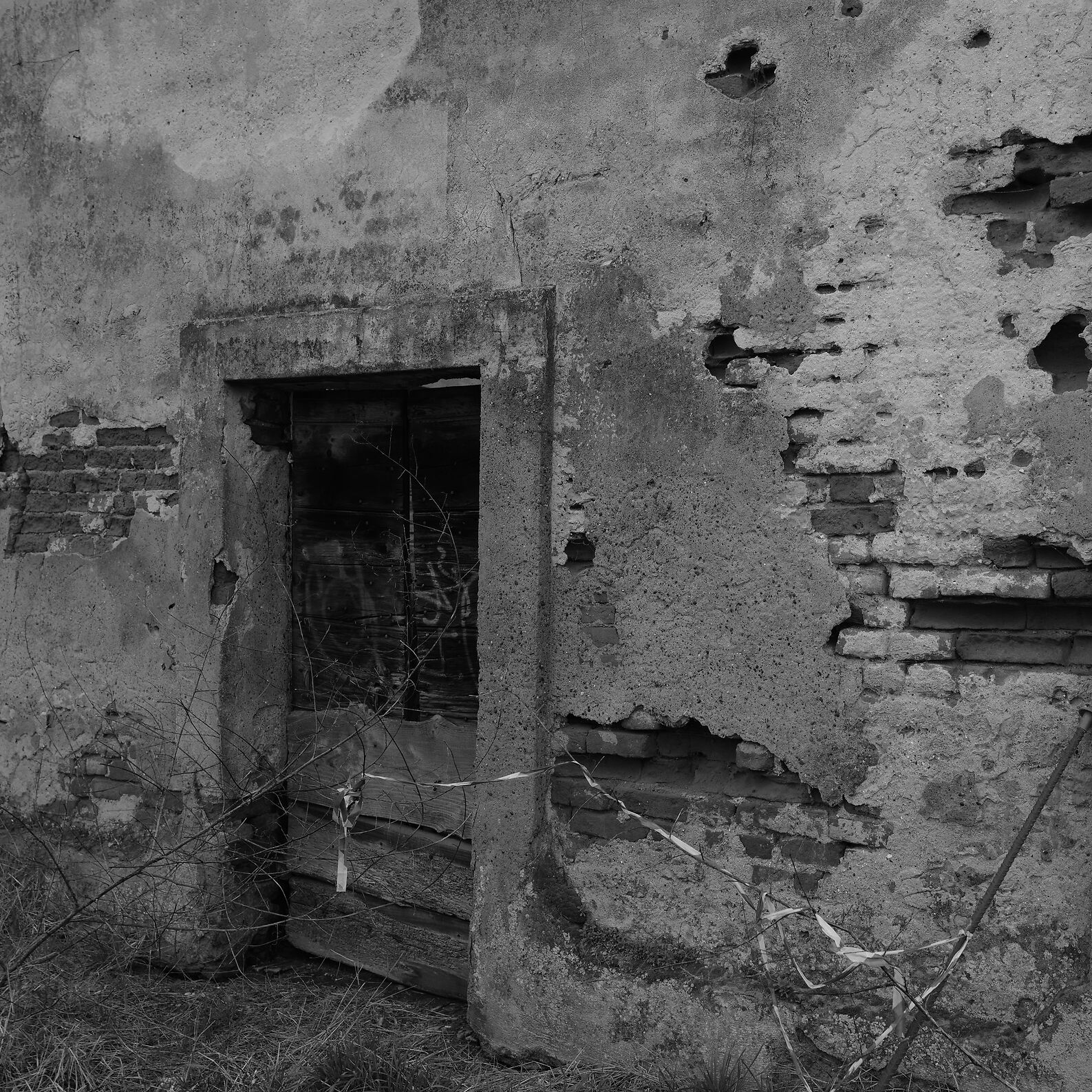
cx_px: 798
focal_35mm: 36
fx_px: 1285
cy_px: 542
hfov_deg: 44.7
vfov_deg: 46.0
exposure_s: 1/15
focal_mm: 28
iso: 100
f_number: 4
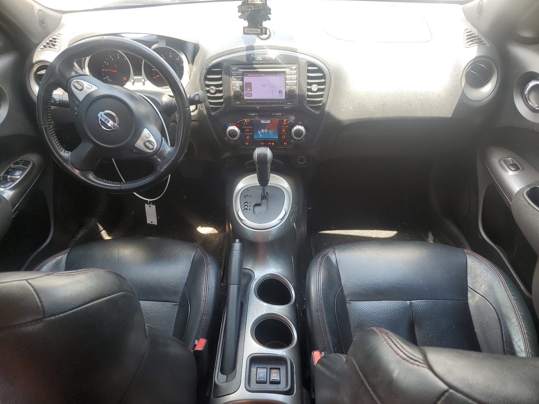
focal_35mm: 26
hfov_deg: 67.3
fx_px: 405
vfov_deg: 53.1
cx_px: 270
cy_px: 202
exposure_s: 1/123
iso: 50
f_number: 1.5
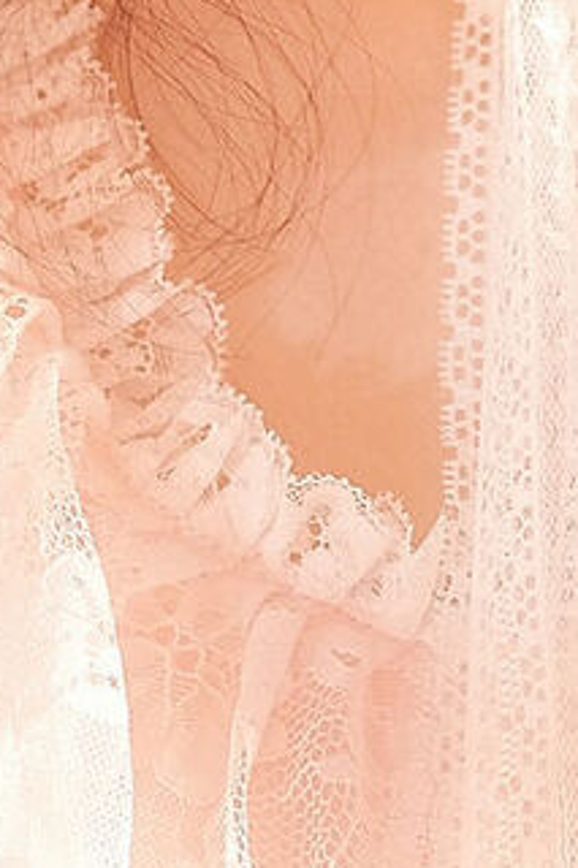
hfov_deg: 3.4
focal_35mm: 409
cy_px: -411
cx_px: 233
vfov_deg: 5.0
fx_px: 9860
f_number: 2.8
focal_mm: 55
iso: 320
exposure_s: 1/30
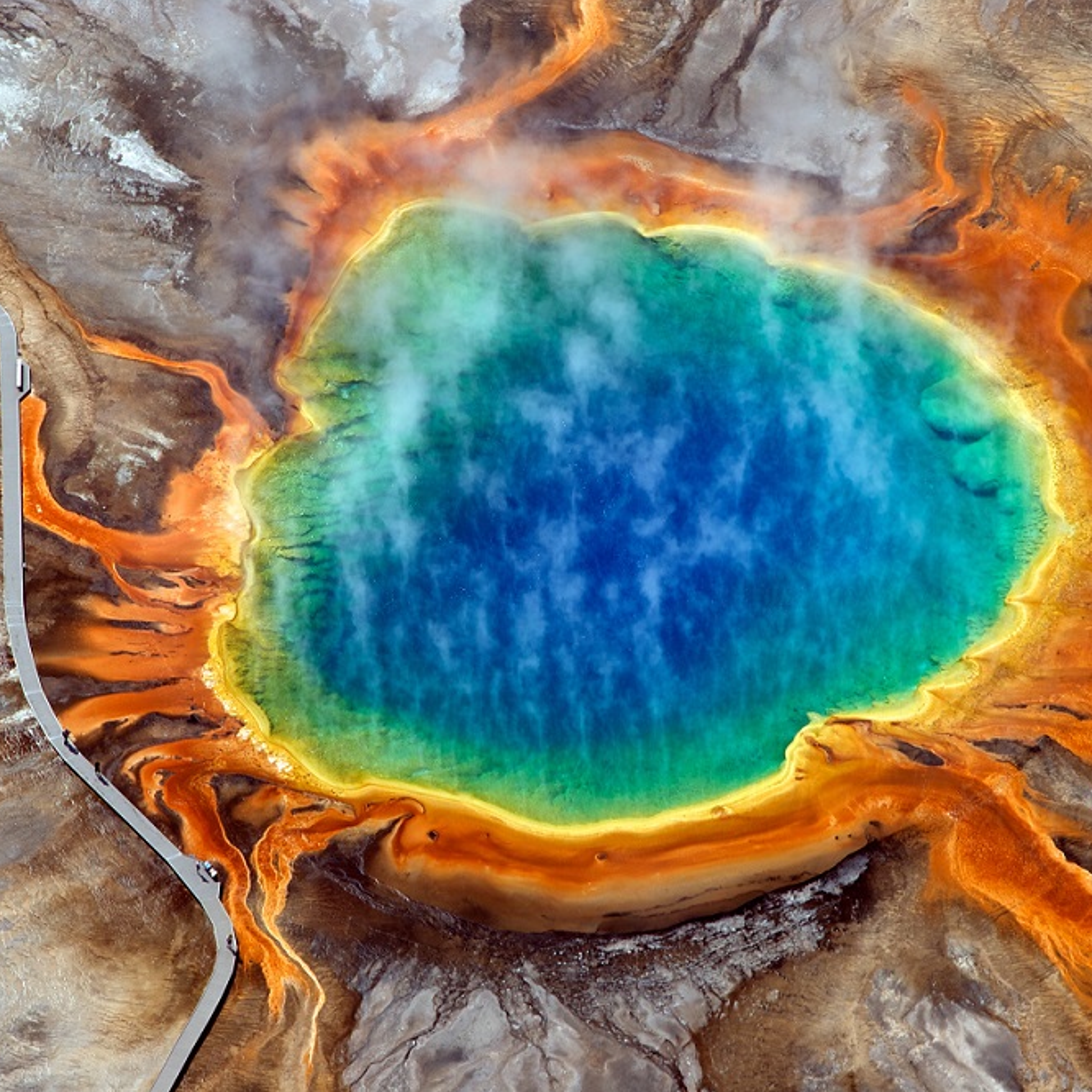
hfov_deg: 7.0
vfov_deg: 7.0
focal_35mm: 249
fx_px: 8887
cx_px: 613
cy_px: 547
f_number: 11
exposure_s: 1/250
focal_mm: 130
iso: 100
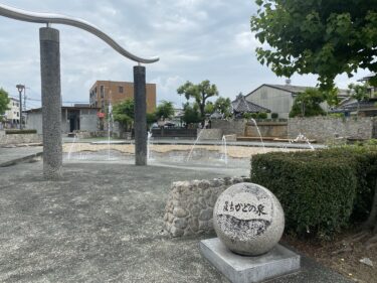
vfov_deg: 53.0
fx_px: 283
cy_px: 142
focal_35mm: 26
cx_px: 188
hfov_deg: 67.3
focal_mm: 4.25
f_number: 1.8
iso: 32
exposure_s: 1/1412
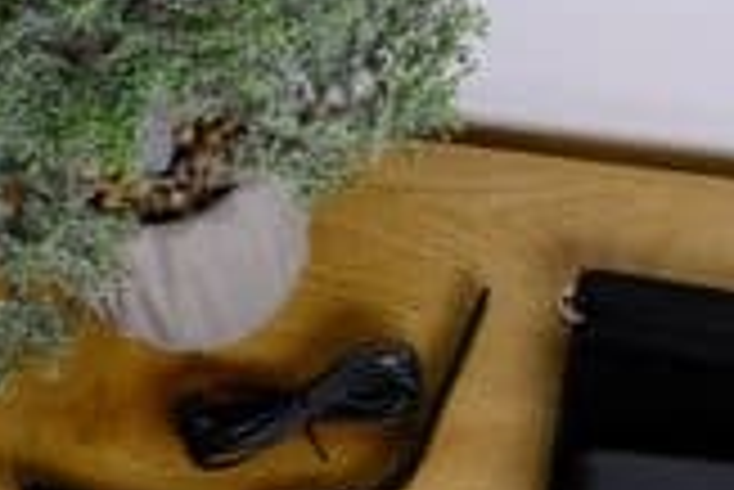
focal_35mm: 98
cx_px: 540
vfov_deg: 13.7
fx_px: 2000
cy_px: 526
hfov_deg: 20.7
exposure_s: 1/40
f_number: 8
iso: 500
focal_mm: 27.4
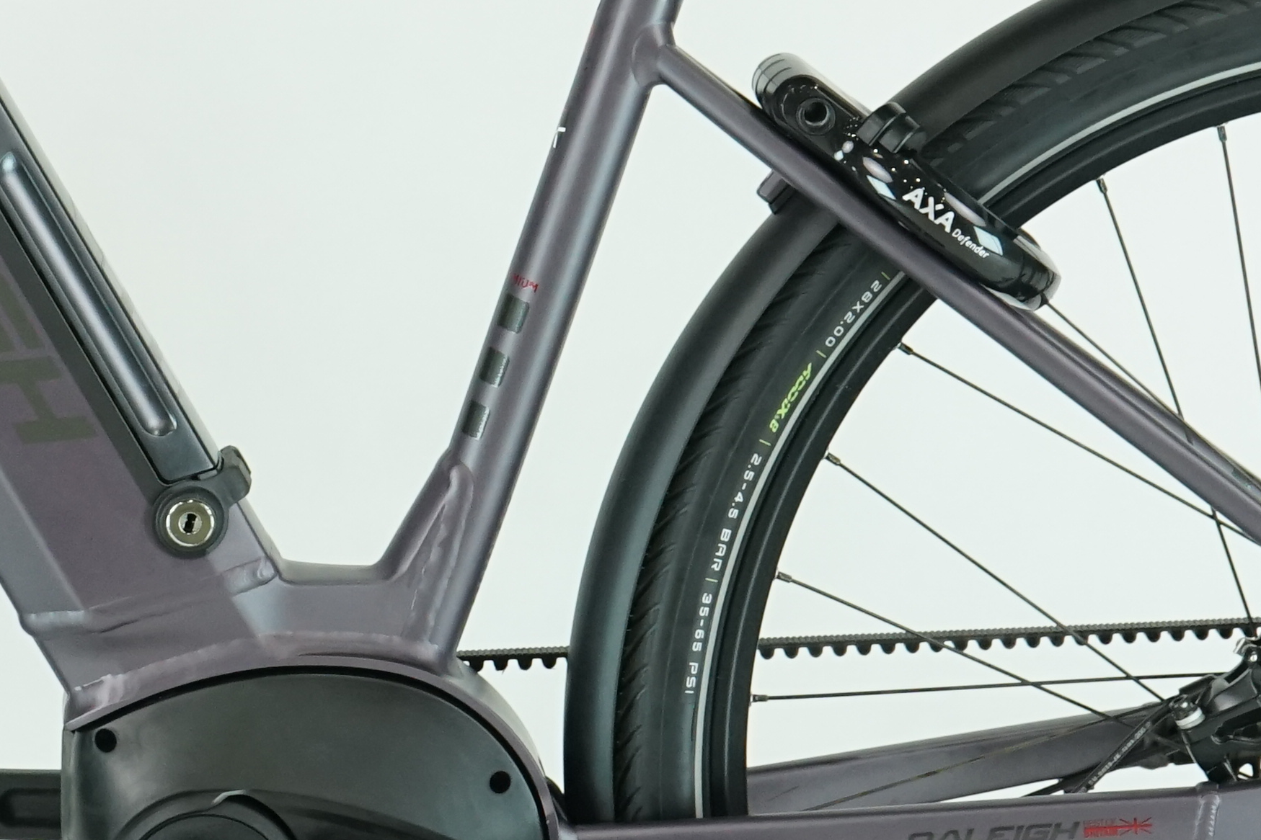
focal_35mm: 199
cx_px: 195
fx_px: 6970
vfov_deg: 6.9
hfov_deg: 10.3
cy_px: 202
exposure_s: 1/200
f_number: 6.3
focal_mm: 58
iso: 1600
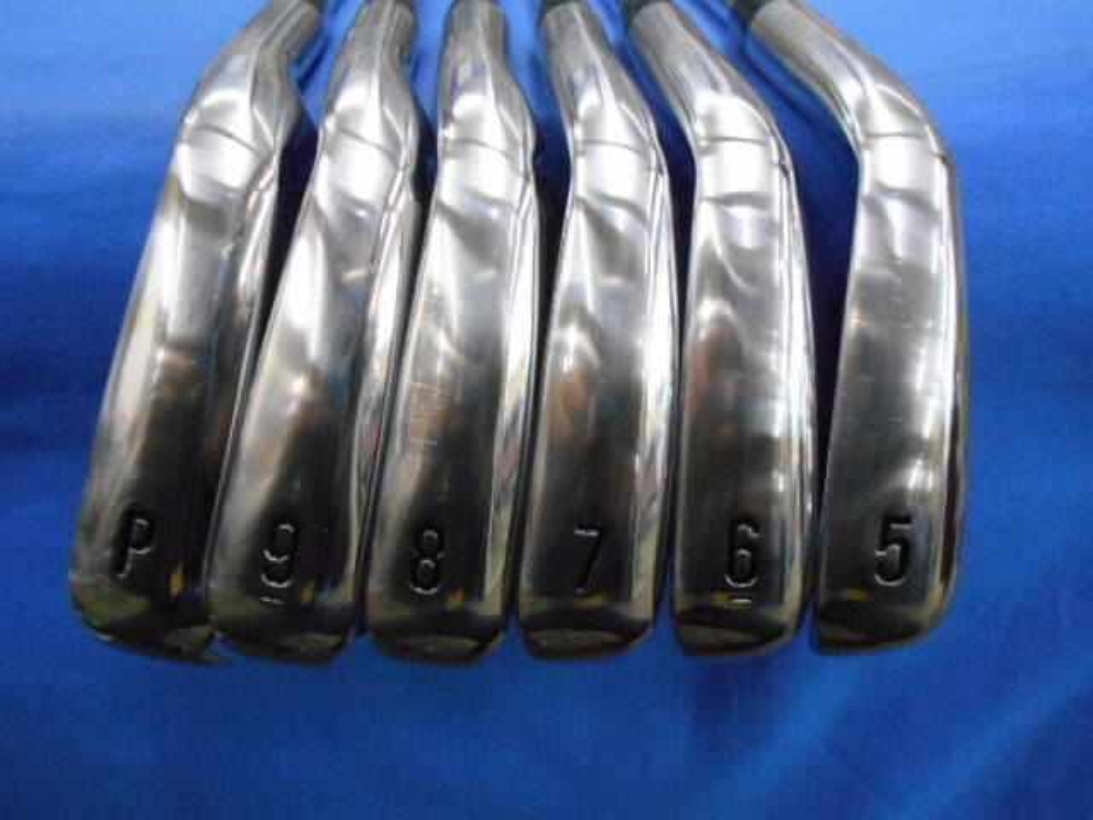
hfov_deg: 67.3
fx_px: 821
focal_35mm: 26
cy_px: 410
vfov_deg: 53.1
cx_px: 546
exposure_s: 1/160
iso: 800
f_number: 3.2
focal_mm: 4.6
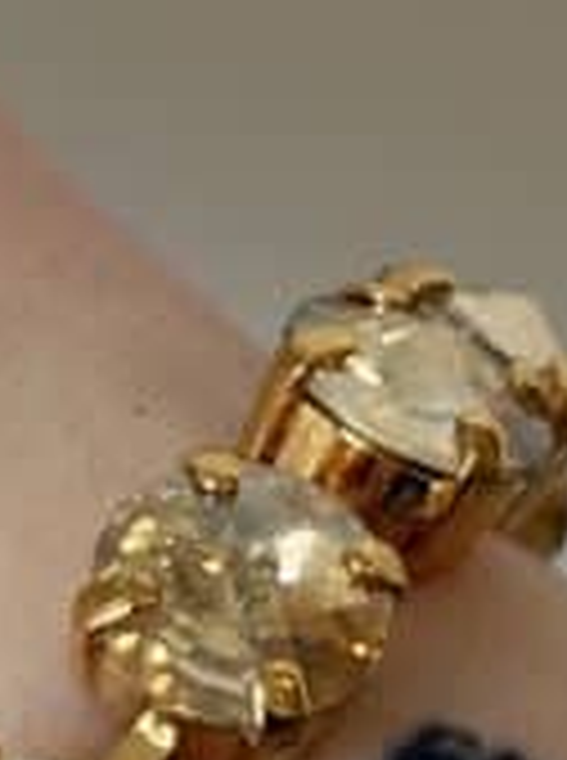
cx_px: 22
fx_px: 6928
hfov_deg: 4.7
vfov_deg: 6.3
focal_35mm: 316
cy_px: 567
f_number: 1.6
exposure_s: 1/140
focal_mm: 5.96
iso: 25
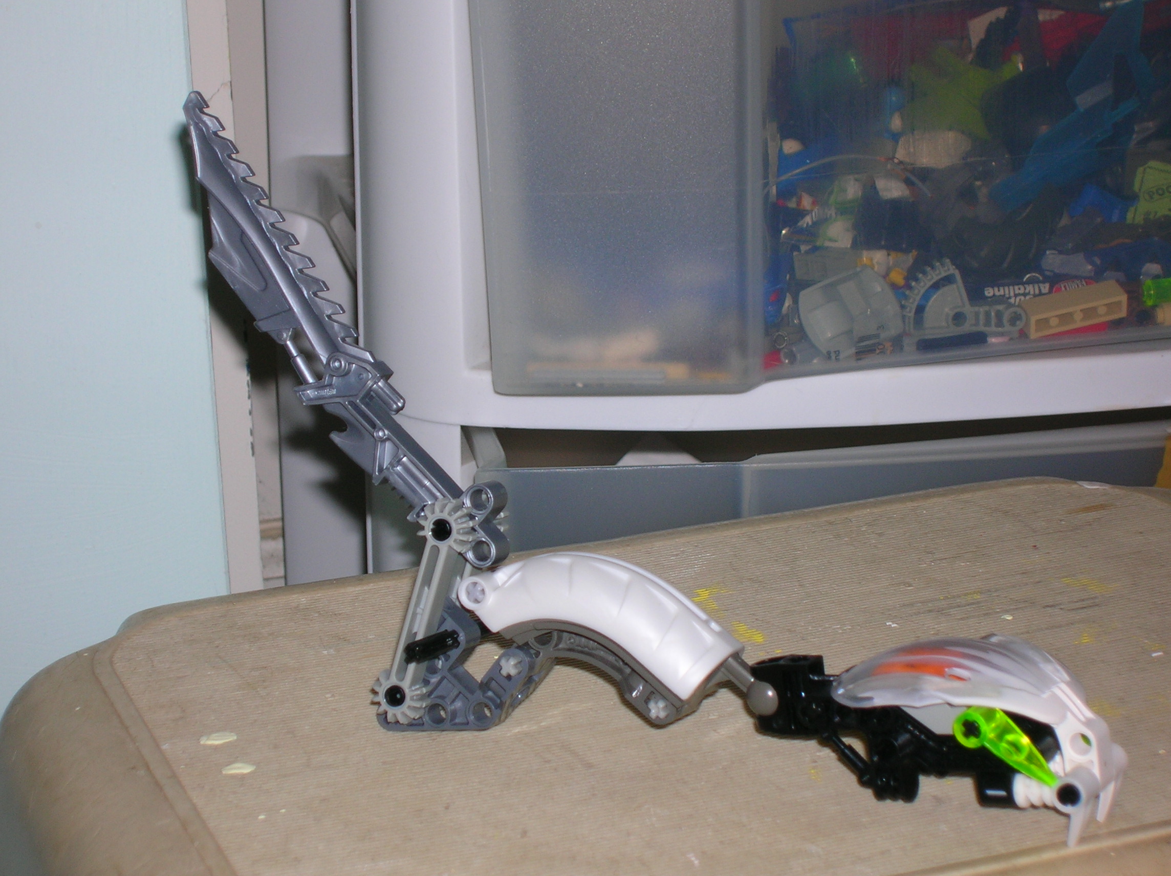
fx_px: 3042
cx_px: 586
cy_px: 438
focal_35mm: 90
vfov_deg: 16.4
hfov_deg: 21.8
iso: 50
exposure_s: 1/60.1
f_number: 4.5
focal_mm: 15
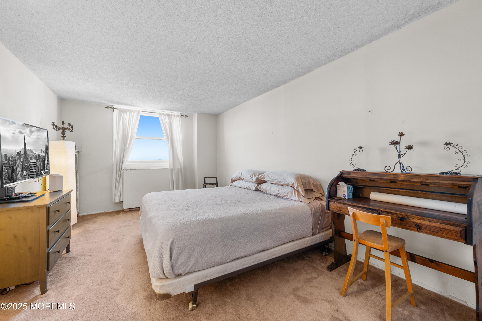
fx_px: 174
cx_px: 241
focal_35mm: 13
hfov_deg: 108.3
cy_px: 160
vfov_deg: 85.4
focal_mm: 13
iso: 1000
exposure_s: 1/3
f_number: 8
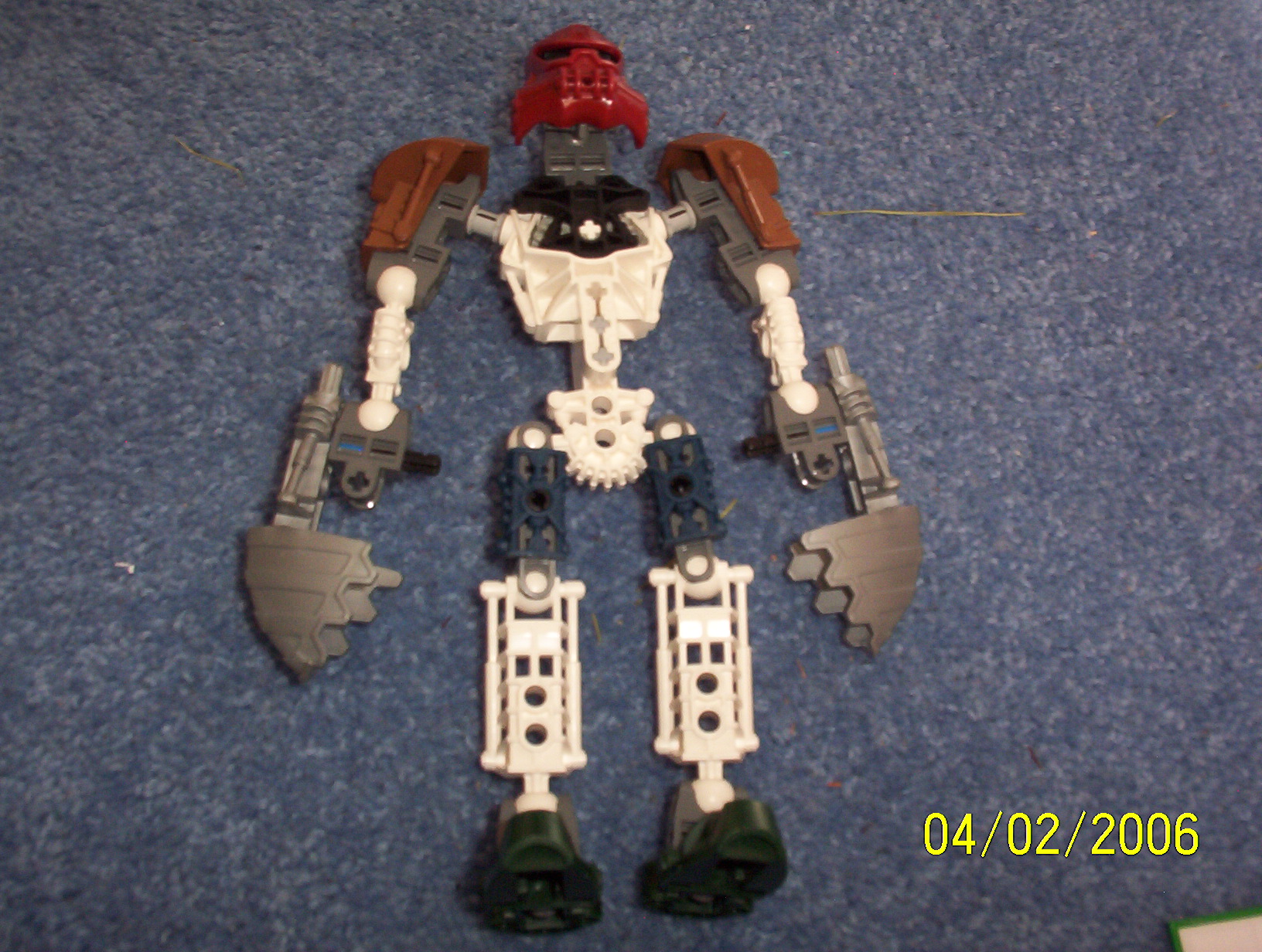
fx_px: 1425
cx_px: 631
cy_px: 476
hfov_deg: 47.8
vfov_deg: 37.0
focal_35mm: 39
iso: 140
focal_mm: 6
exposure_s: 1/30
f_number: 4.5
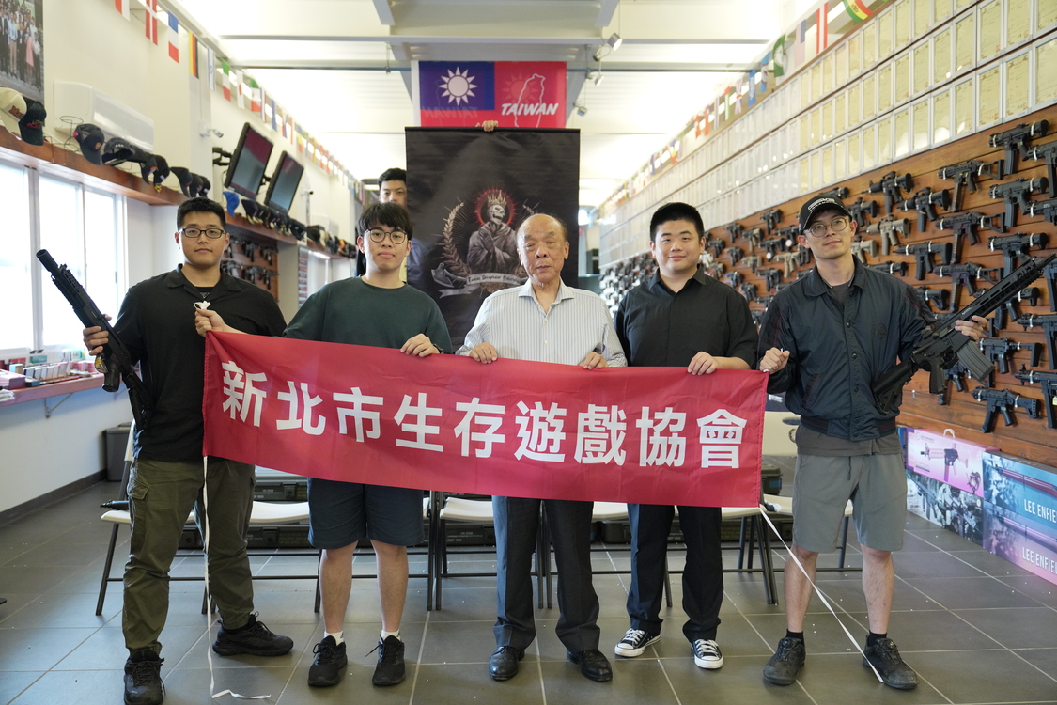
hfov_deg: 60.3
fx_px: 910
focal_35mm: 31
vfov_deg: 42.3
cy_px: 352
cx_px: 528
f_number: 2.8
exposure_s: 1/125
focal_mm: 31
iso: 3200
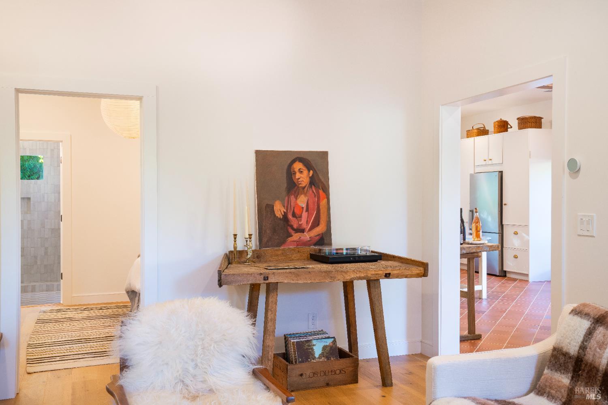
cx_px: 304
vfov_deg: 35.9
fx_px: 625
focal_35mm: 37
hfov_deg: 51.9
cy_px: 202
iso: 100
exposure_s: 2
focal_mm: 37
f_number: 14
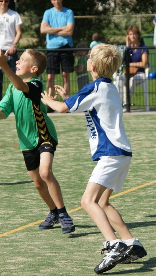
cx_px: 63
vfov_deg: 12.7
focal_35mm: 169
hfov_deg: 7.2
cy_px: 131
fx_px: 1241
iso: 100
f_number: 7.1
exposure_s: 1/500
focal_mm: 100
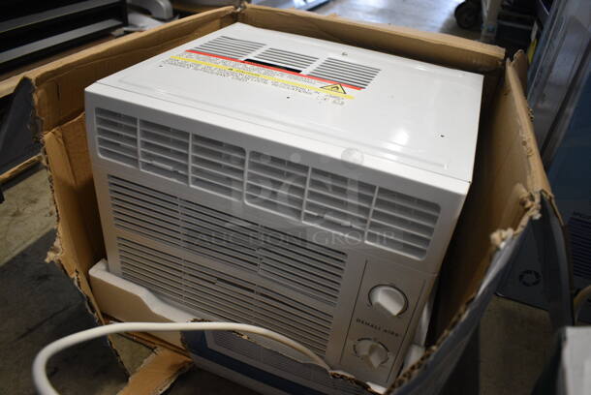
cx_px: 296
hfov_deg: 67.3
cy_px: 198
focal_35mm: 27
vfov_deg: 48.0
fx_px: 444
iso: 2000
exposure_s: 1/125
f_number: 3.5
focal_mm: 18
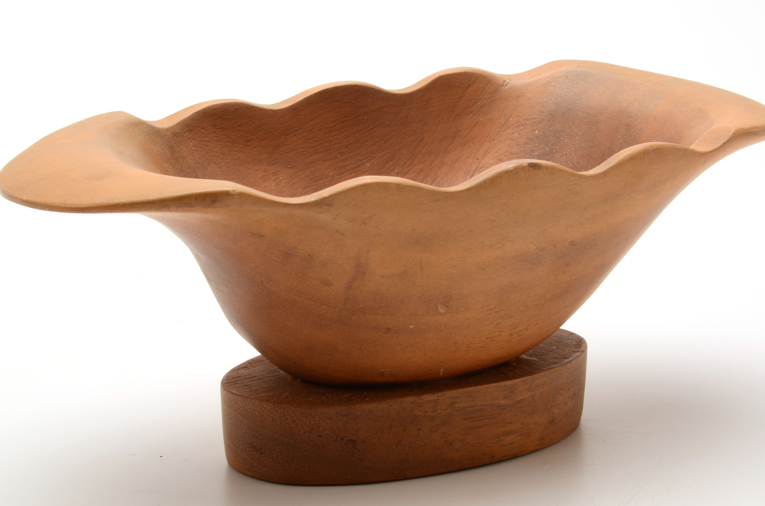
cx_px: 386
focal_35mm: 88
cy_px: 243
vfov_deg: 15.5
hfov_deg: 23.2
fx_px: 1866
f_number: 22
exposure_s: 1/160
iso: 100
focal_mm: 52
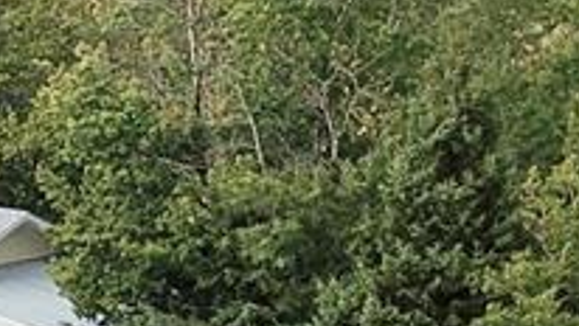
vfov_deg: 8.5
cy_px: 385
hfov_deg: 13.5
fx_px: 2165
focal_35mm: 141
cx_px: -509
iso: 100
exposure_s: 1/800
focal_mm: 4.73
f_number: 2.2
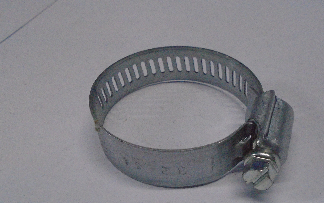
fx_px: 300
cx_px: 192
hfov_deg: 56.3
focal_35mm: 34
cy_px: 131
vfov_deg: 37.0
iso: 800
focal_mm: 4.6
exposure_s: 1/80
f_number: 3.2
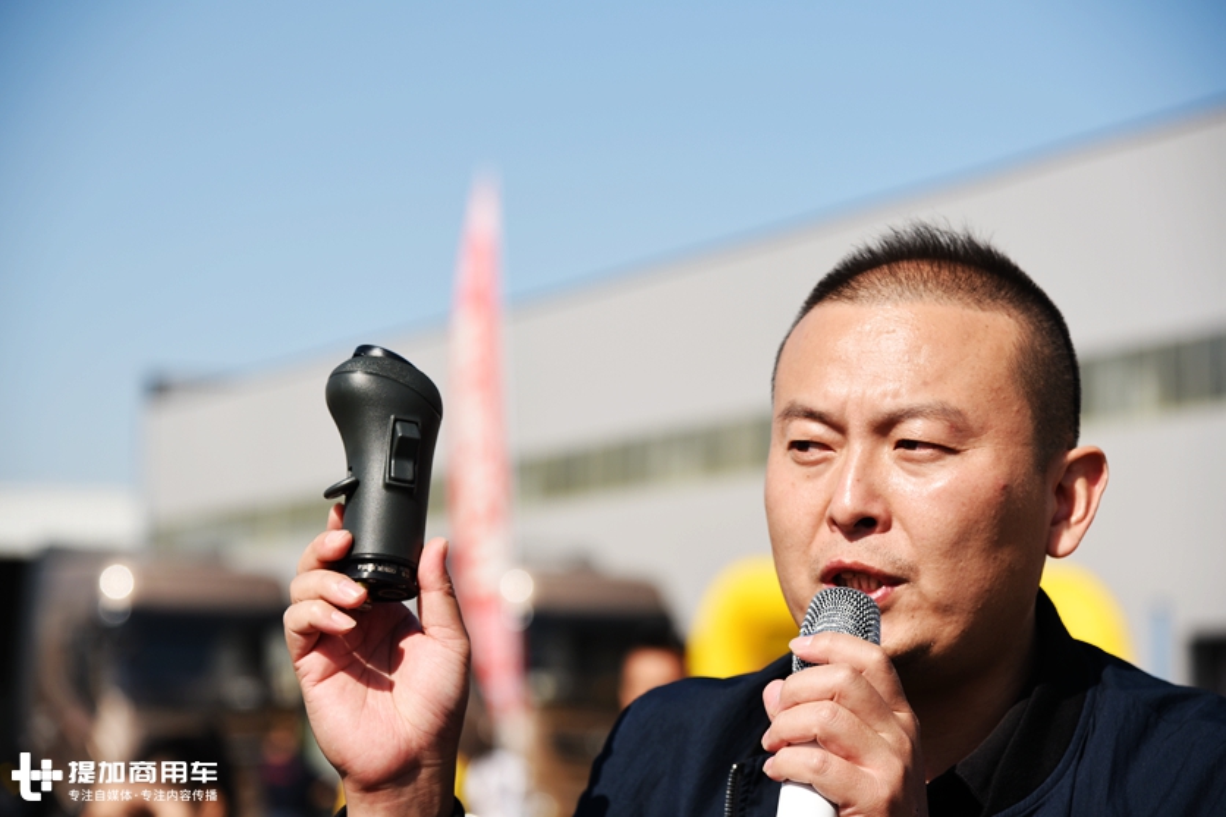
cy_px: 408
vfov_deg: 13.0
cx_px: 613
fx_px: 3575
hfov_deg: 19.5
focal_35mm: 105
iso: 100
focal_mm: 105
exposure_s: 1/800
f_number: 5
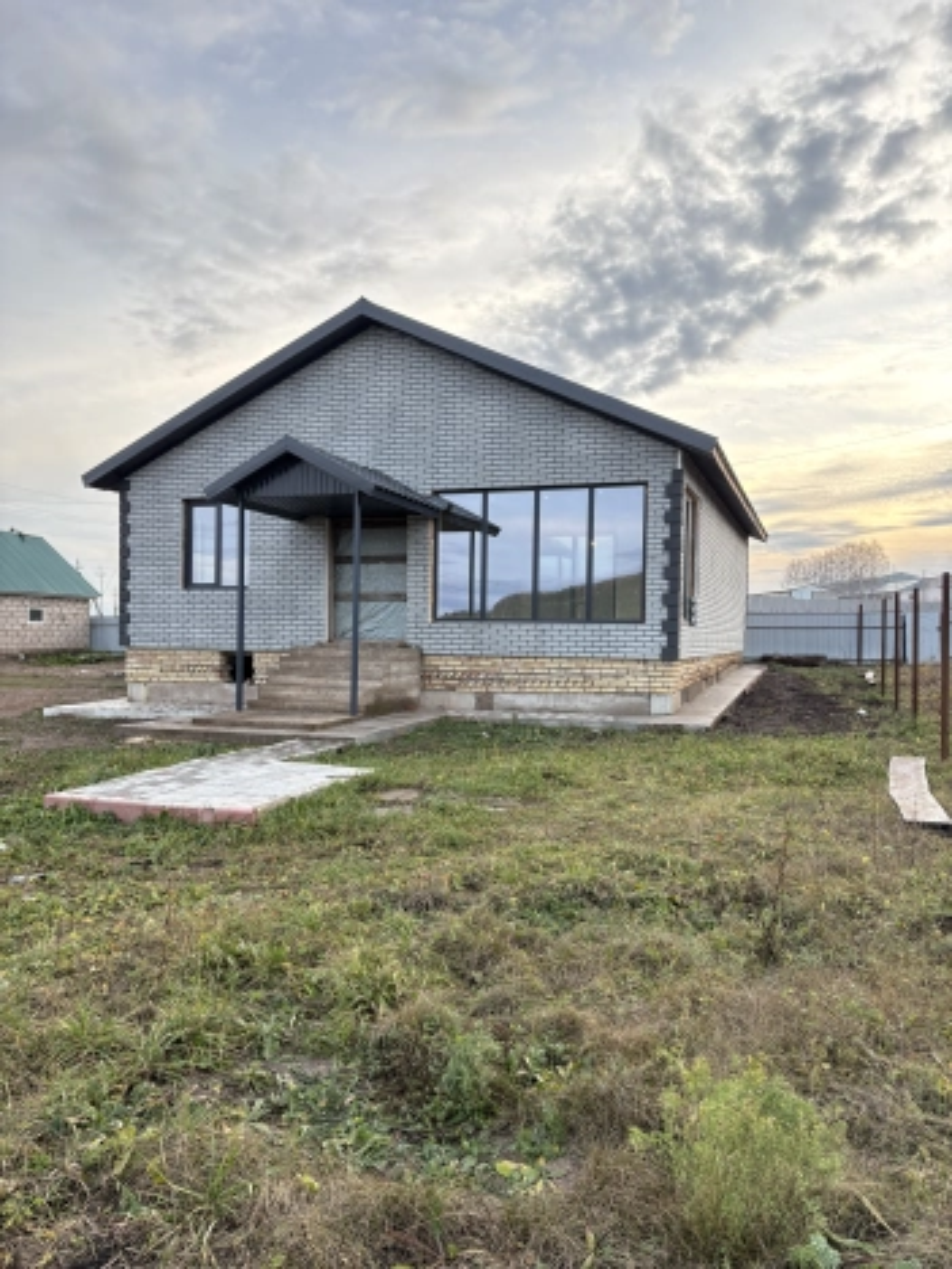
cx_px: 476
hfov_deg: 53.1
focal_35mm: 26
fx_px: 953
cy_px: 634
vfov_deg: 67.3
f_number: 1.6
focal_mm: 5.96
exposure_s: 1/228
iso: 80
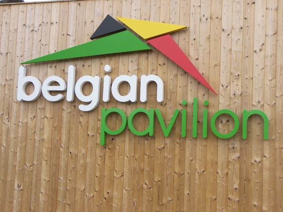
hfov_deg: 34.9
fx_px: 450
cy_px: 106
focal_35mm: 55
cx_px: 142
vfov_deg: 26.6
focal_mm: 11.6
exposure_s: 1/400
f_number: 3.6
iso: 100
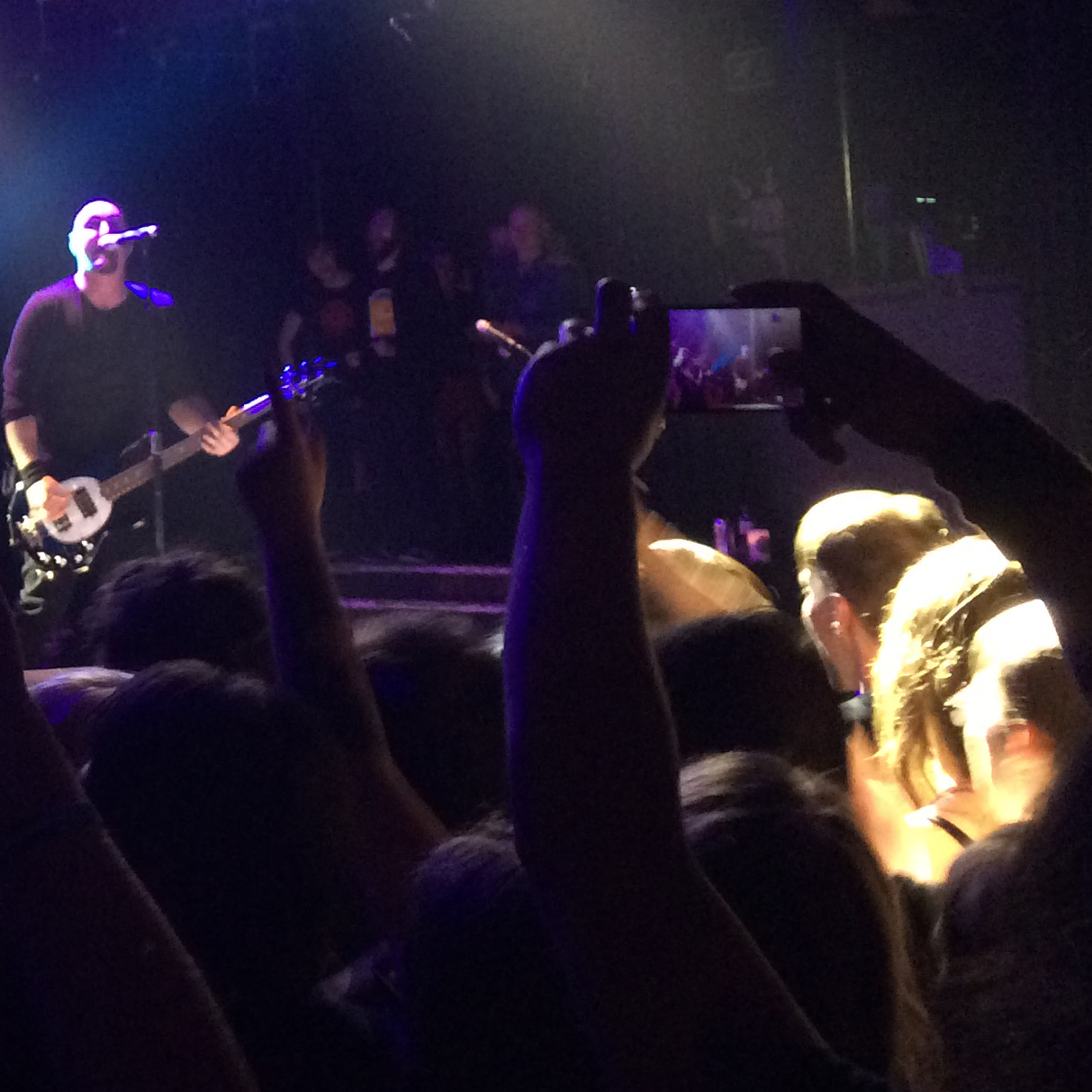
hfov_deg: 22.3
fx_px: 2463
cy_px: 198
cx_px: -342
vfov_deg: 24.5
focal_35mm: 69
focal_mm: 4.15
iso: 320
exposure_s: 1/17
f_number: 2.2
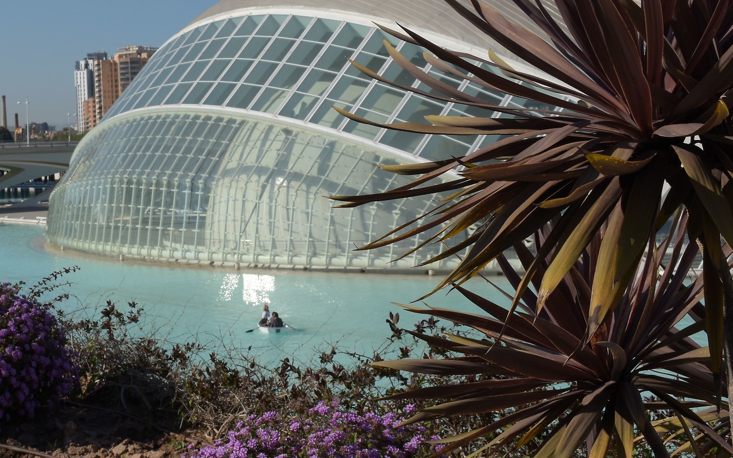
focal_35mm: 66
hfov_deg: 30.2
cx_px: 128
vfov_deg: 19.5
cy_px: 92
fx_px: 1319
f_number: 11
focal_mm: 24
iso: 100
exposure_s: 1/320
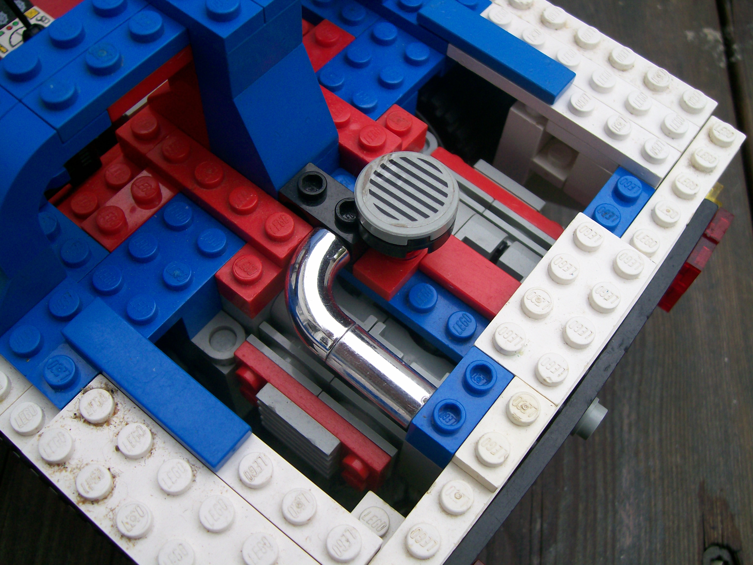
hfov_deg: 52.6
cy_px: 282
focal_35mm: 35
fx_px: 761
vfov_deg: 40.7
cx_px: 376
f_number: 2.8
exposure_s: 1/119
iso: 80
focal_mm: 5.8
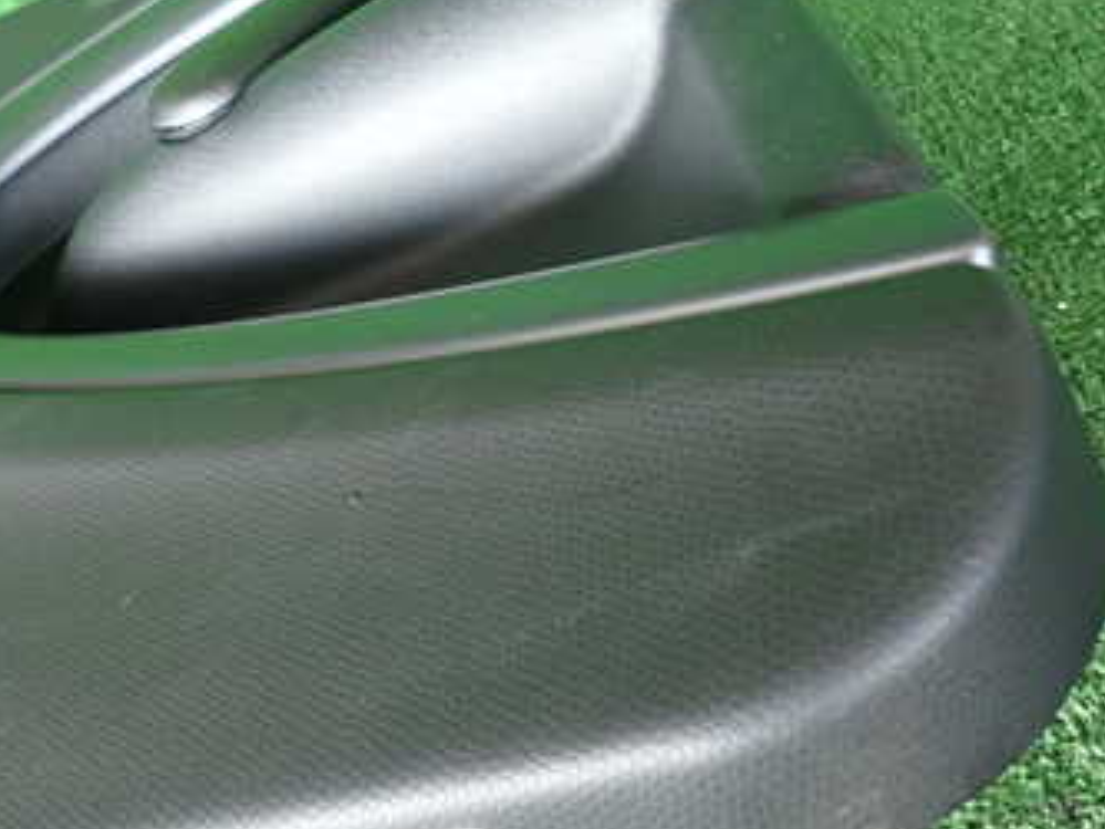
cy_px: 355
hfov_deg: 40.8
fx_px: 1437
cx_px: 272
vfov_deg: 32.2
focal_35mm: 45
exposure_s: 1/125
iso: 320
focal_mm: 4.5
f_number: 2
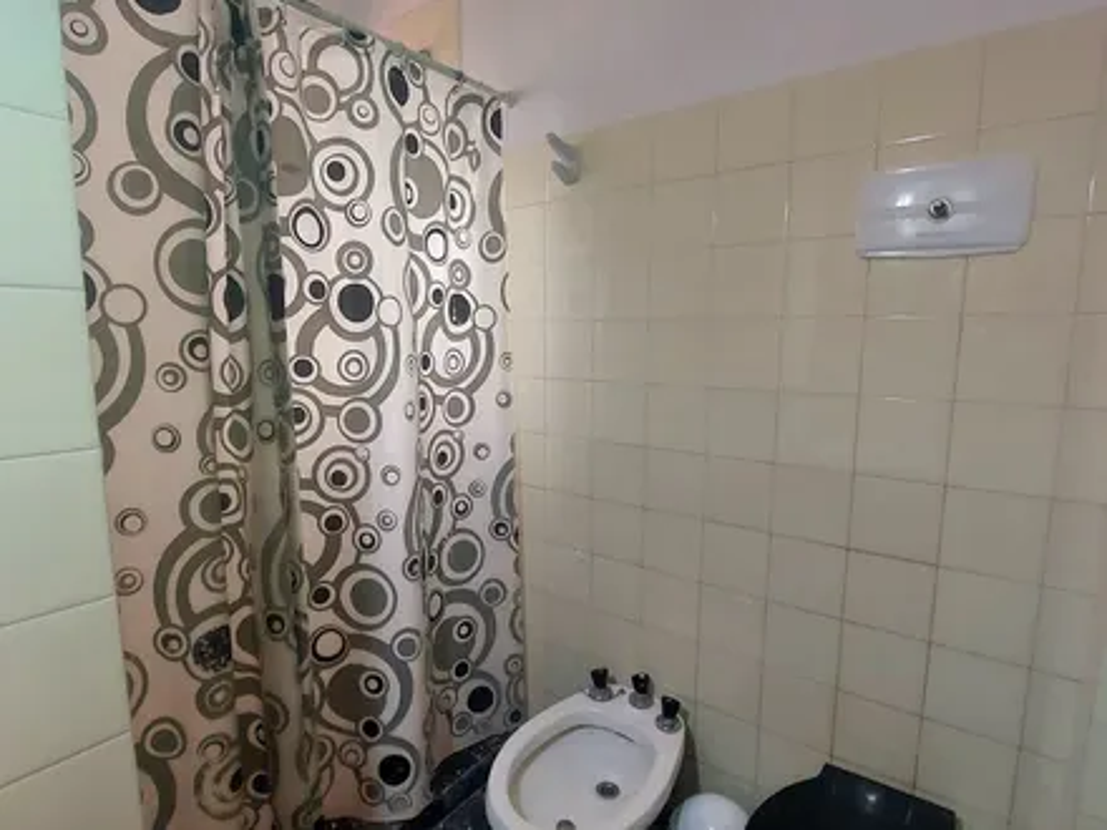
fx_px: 416
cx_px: 554
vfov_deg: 89.9
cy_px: 415
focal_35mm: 13
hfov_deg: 106.2
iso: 250
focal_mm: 1.74
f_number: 2.2
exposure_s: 1/60
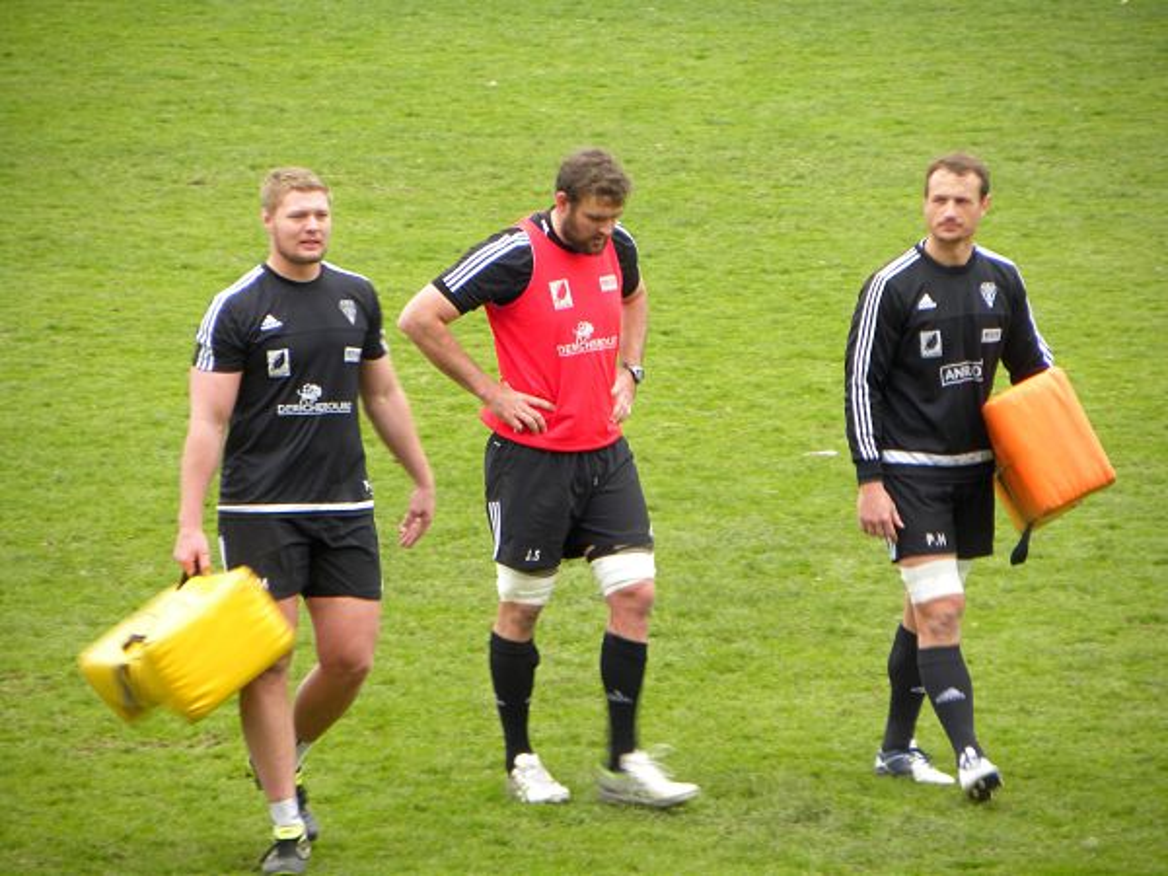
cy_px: 438
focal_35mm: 425
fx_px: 14340
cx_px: 584
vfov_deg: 3.5
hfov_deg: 4.7
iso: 79
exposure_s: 1/34
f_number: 5
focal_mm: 75.7
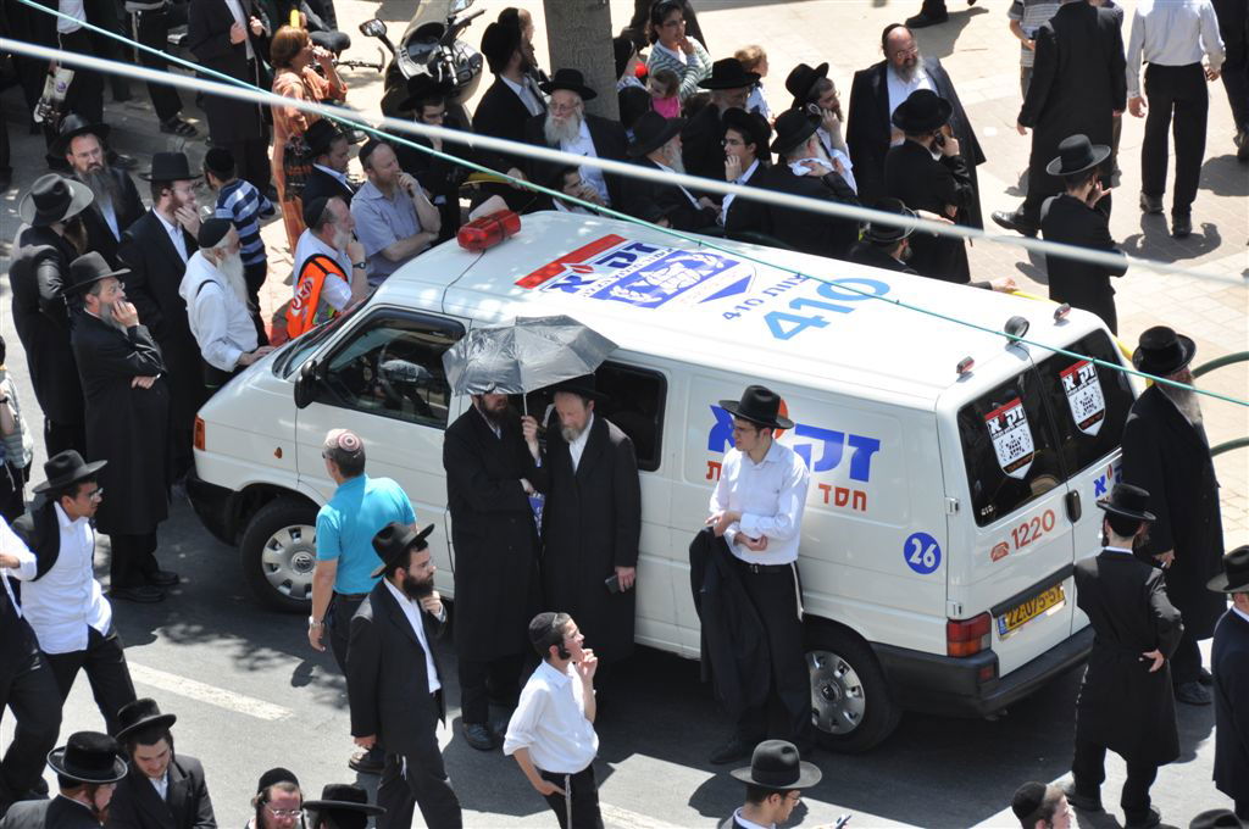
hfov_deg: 13.1
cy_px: 414
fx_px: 5457
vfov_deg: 8.7
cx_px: 624
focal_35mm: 158
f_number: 9
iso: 200
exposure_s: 1/320
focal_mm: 105
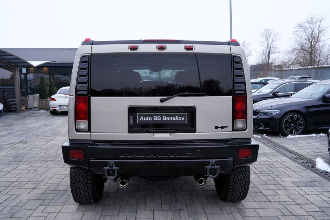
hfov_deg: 60.3
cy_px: 110
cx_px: 165
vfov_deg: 42.3
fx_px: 284
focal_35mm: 31
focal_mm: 31
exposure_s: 1/80
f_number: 4.5
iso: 100
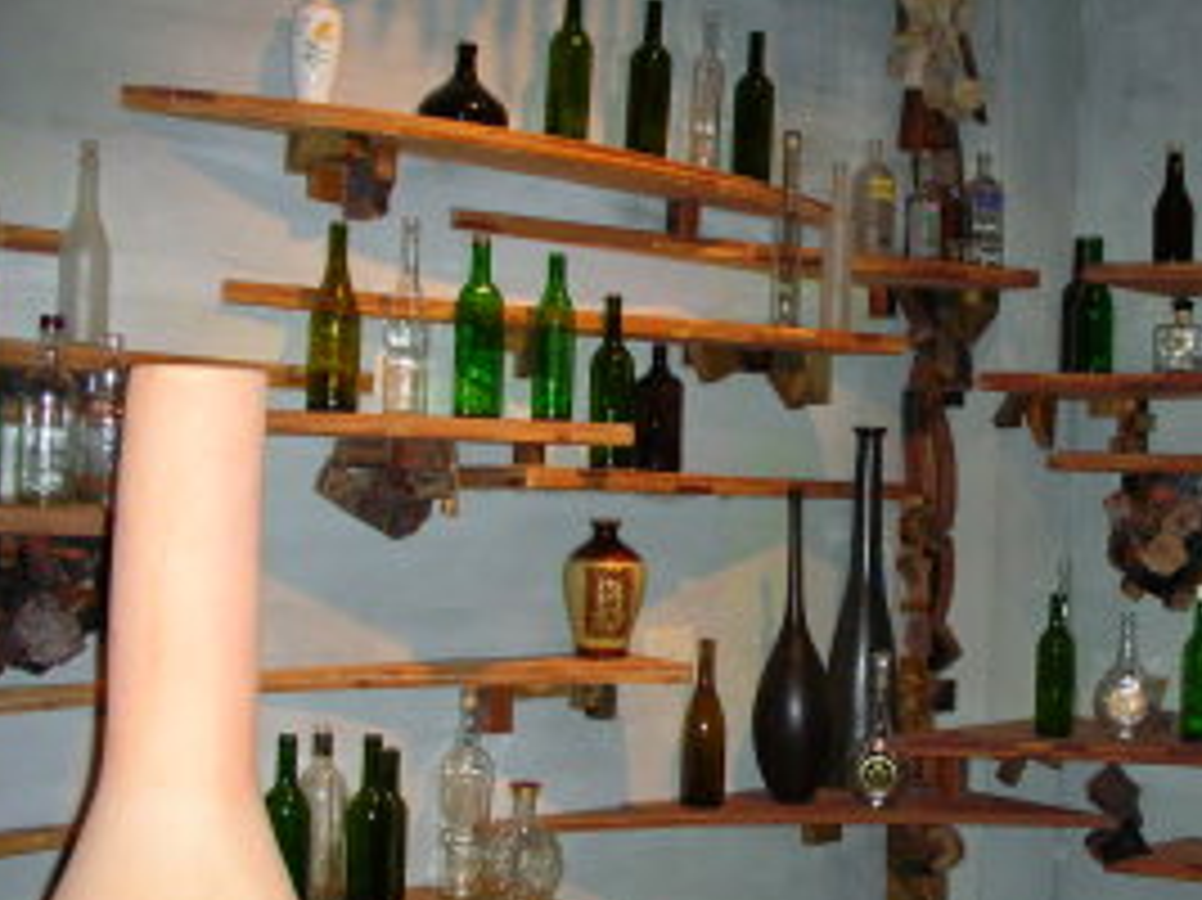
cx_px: 702
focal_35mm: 48
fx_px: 1666
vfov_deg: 30.2
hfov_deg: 39.6
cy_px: 504
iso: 116
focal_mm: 5.8
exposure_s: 1/60.1
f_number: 3
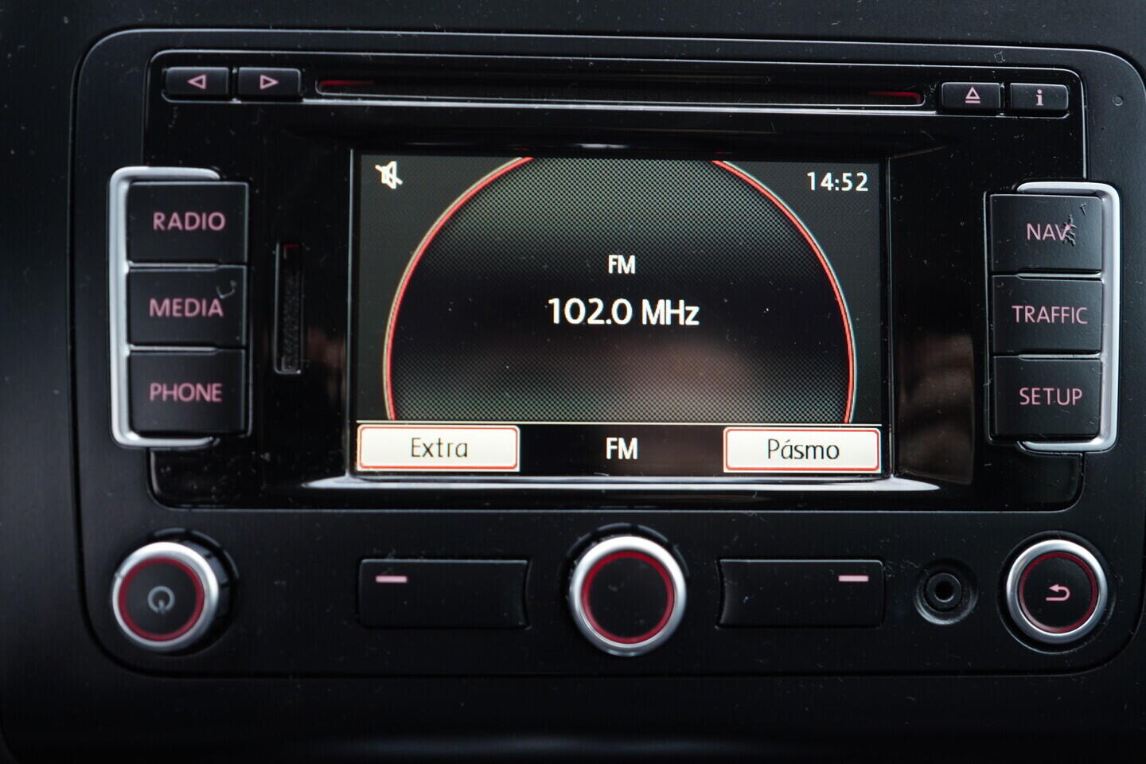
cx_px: 573
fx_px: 1146
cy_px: 382
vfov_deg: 36.9
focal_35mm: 36
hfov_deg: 53.1
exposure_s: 1/40
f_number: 2.8
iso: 320
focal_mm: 24
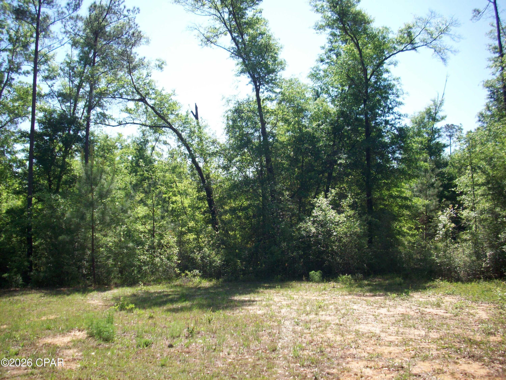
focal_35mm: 37
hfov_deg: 50.1
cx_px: 253
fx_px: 541
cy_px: 190
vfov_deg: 38.7
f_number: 5.6
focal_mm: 6.2
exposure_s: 1/191
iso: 80
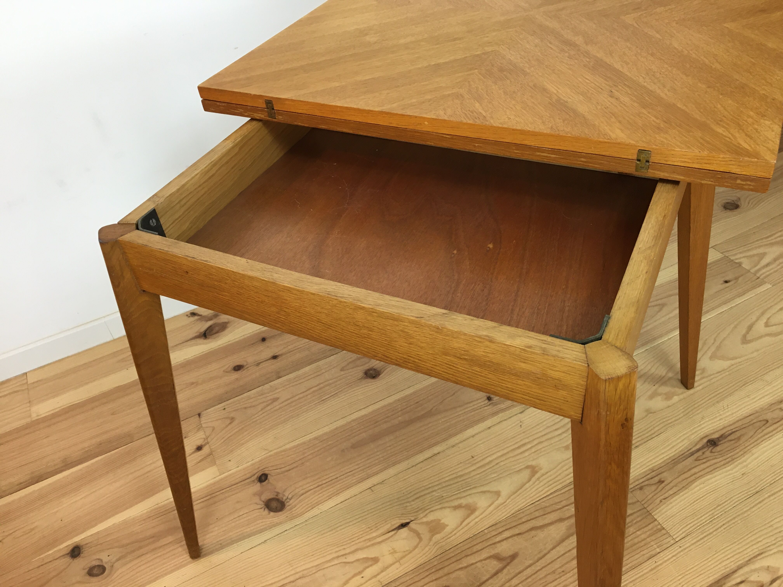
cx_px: 392
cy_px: 294
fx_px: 656
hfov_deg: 61.7
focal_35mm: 29
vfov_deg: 48.2
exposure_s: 1/33
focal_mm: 4.15
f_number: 2.2
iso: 50
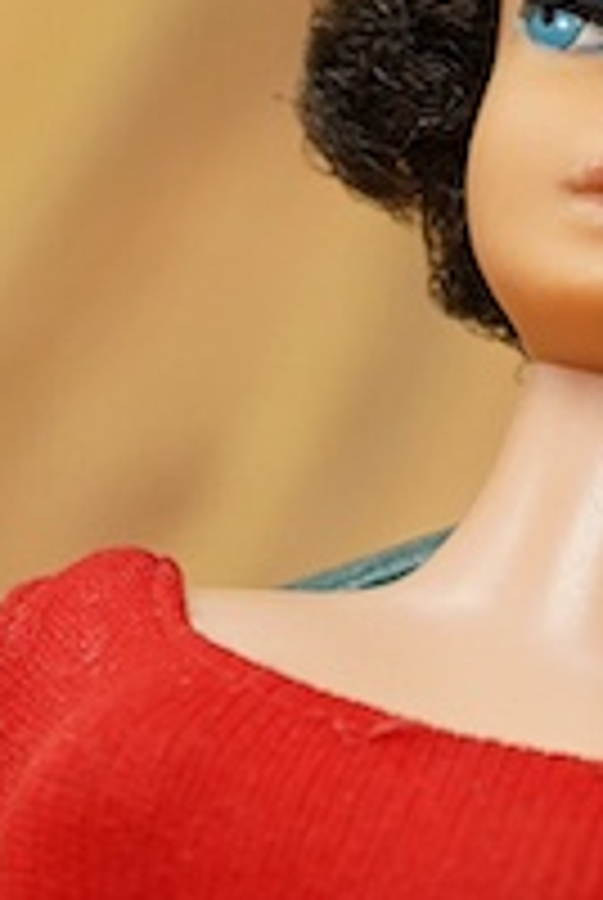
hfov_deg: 6.8
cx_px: 320
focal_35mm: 202
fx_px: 5057
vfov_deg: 10.1
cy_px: 742
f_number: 9
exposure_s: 1/125
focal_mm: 30
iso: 1250
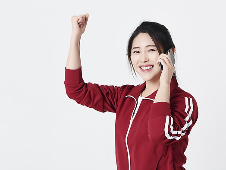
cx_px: 114
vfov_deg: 19.1
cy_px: 86
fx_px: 503
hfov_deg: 25.3
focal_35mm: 77
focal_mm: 70
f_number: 13
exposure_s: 1/125
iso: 100
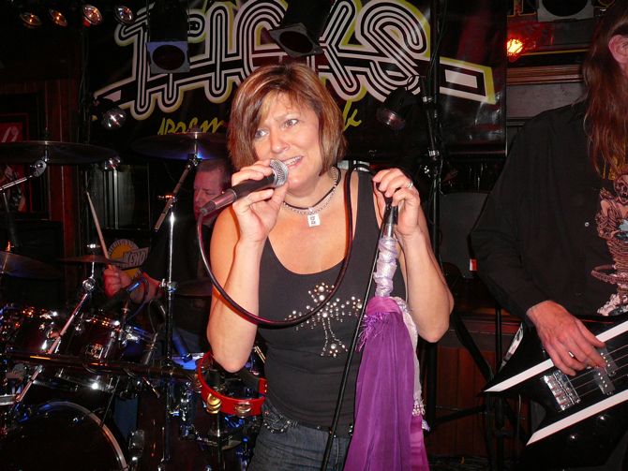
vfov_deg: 40.7
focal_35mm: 35
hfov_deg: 52.6
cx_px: 314
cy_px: 236
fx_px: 635
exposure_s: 1/30
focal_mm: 5.2
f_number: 2.8
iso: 160
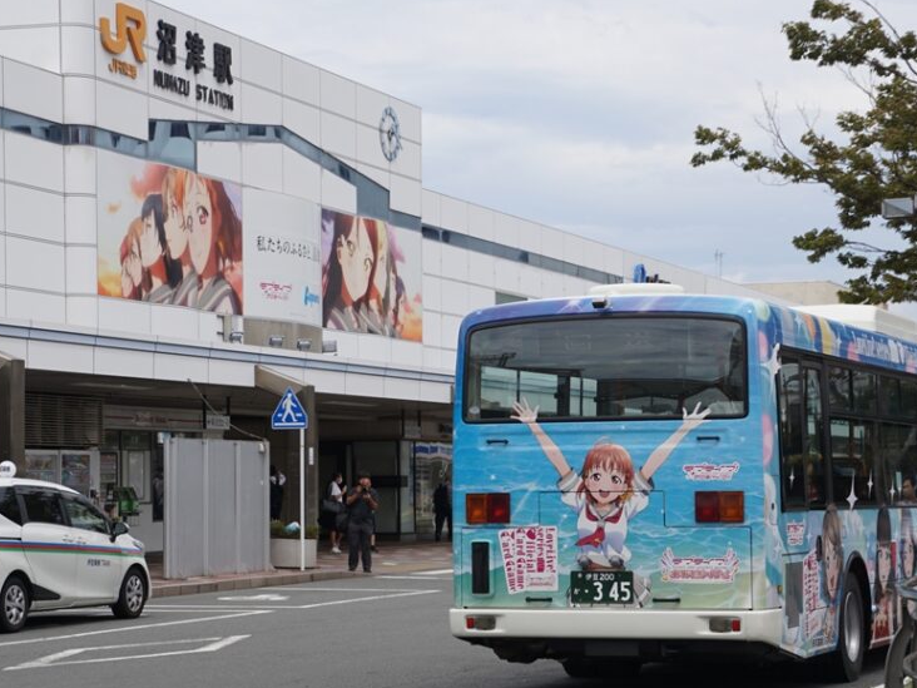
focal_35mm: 101
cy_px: 342
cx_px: 482
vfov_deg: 14.6
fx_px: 2676
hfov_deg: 19.4
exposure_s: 1/250
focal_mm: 50
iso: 100
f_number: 8
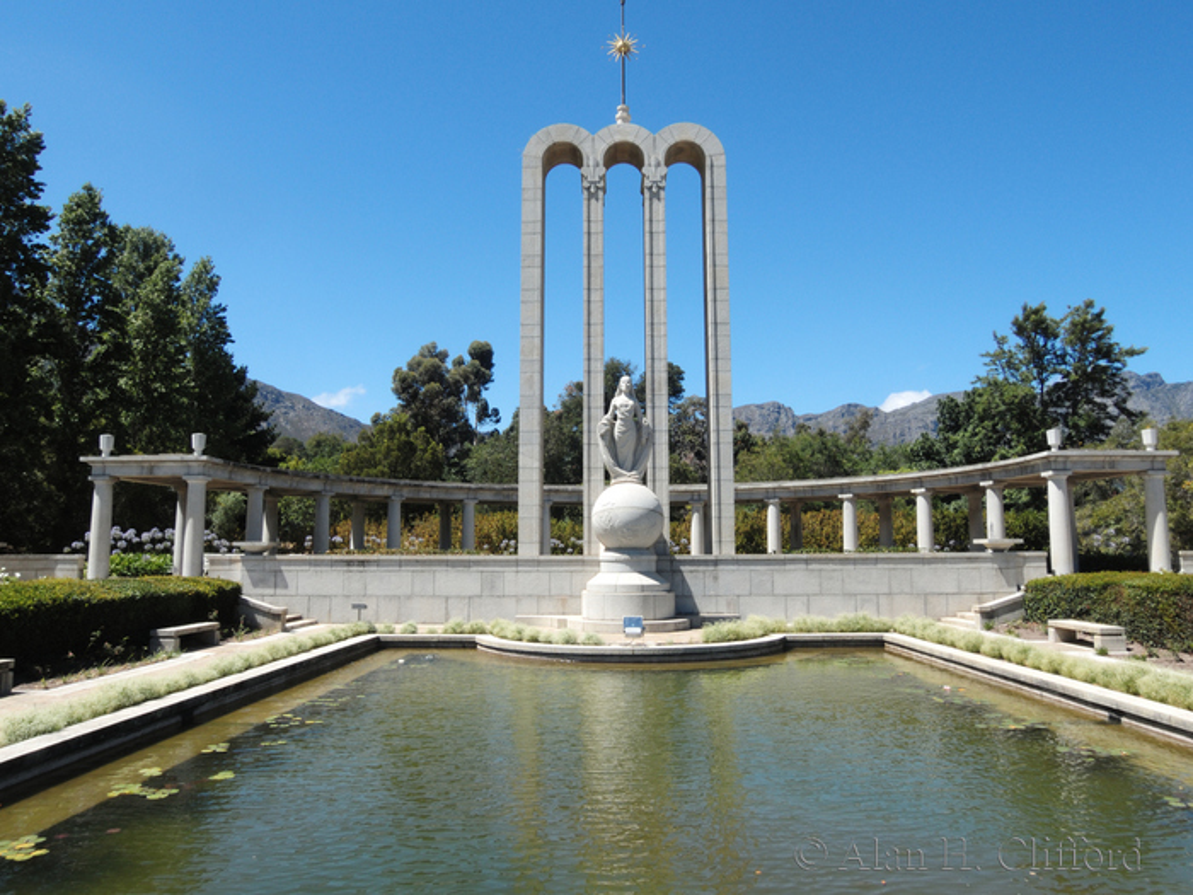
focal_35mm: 24
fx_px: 827
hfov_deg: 71.6
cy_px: 448
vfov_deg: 56.8
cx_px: 596
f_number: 7.1
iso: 100
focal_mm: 5.1
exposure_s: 1/200
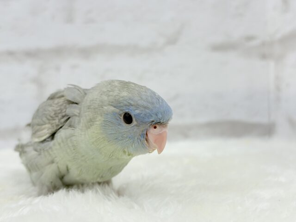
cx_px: 148
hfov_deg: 36.8
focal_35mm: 52
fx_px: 445
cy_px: 111
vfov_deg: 28.0
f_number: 1.6
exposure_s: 1/100
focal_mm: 5.96
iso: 50
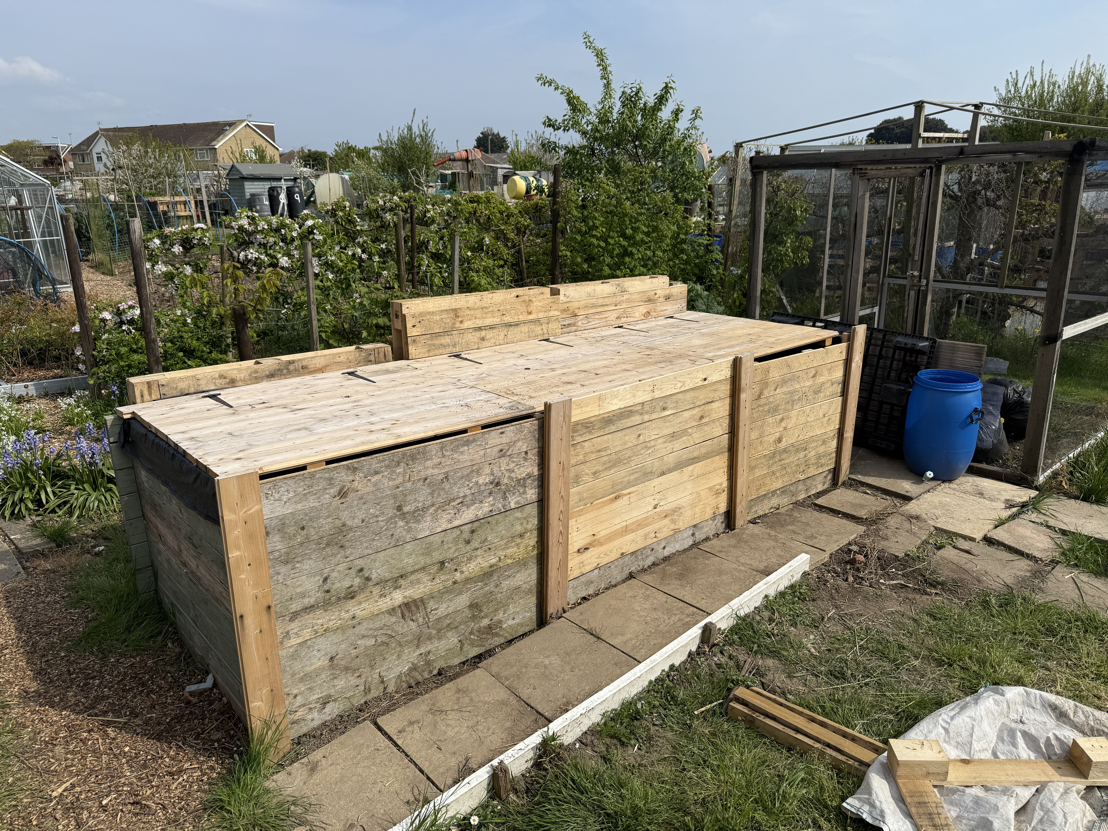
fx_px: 768
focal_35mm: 24
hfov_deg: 71.6
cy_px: 416
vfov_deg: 56.8
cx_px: 554
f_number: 1.78
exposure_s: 1/6711
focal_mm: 6.76
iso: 80
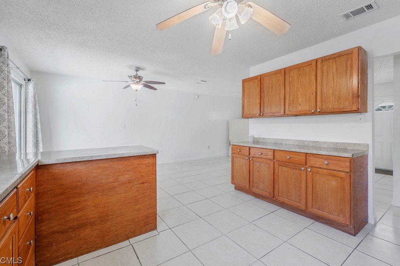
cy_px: 126
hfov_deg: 100.4
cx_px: 201
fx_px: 167
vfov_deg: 77.3
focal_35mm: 15
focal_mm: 14
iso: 250
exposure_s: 1/5
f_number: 8
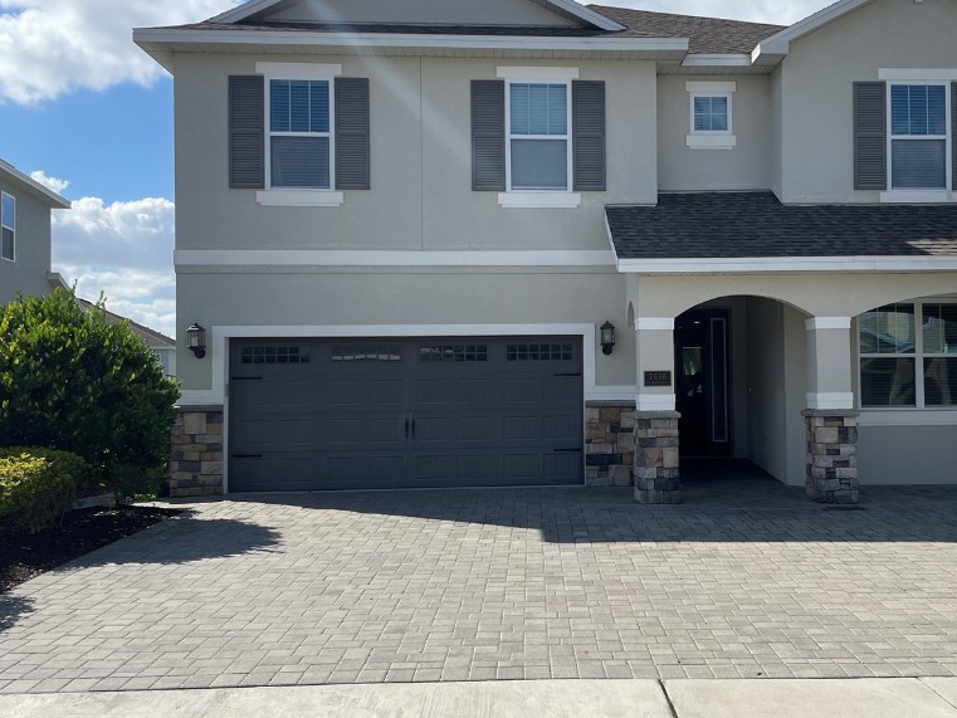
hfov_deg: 52.1
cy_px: 356
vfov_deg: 40.7
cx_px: 597
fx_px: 968
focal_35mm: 35
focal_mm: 4.2
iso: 50
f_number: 1.6
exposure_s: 1/5814
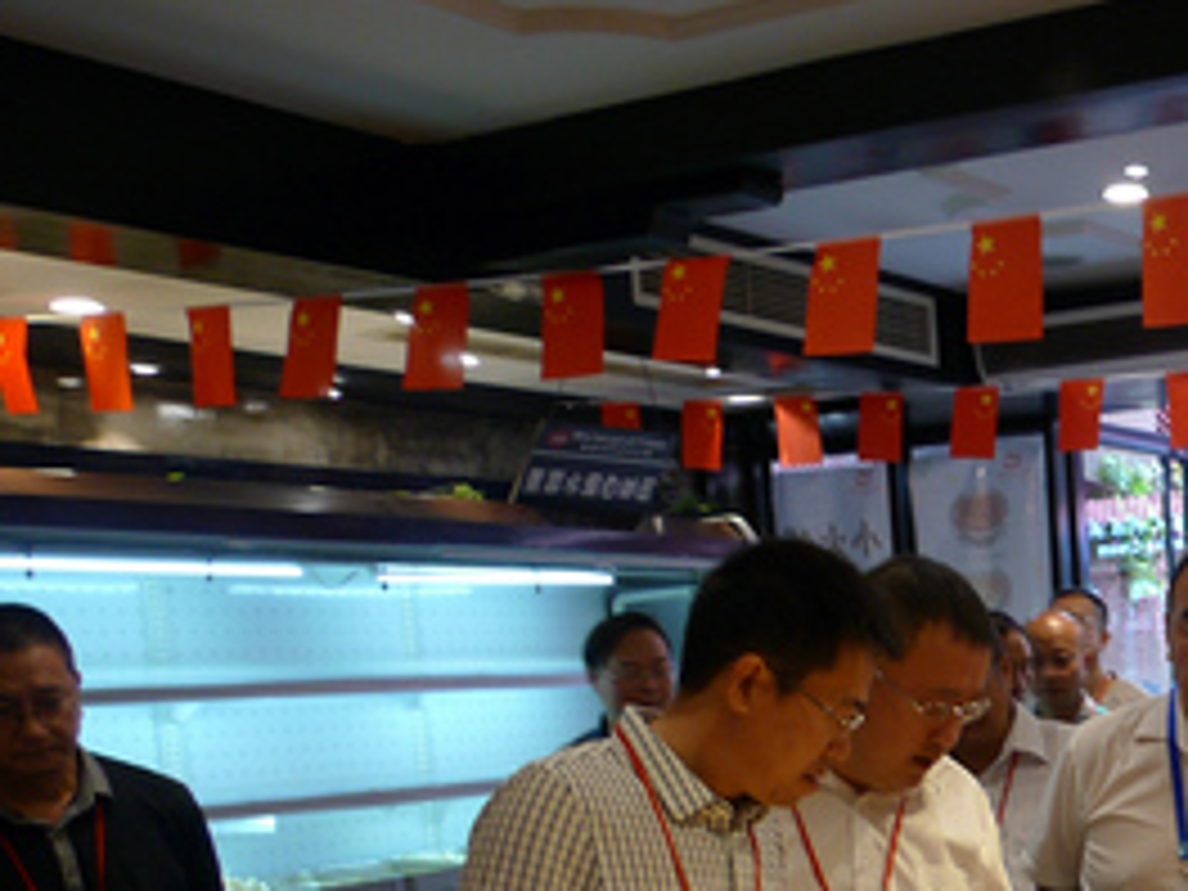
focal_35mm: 59
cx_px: 1210
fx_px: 2025
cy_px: 1004
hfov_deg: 30.2
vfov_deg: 23.2
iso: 100
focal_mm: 5.4
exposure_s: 1/30
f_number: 2.1
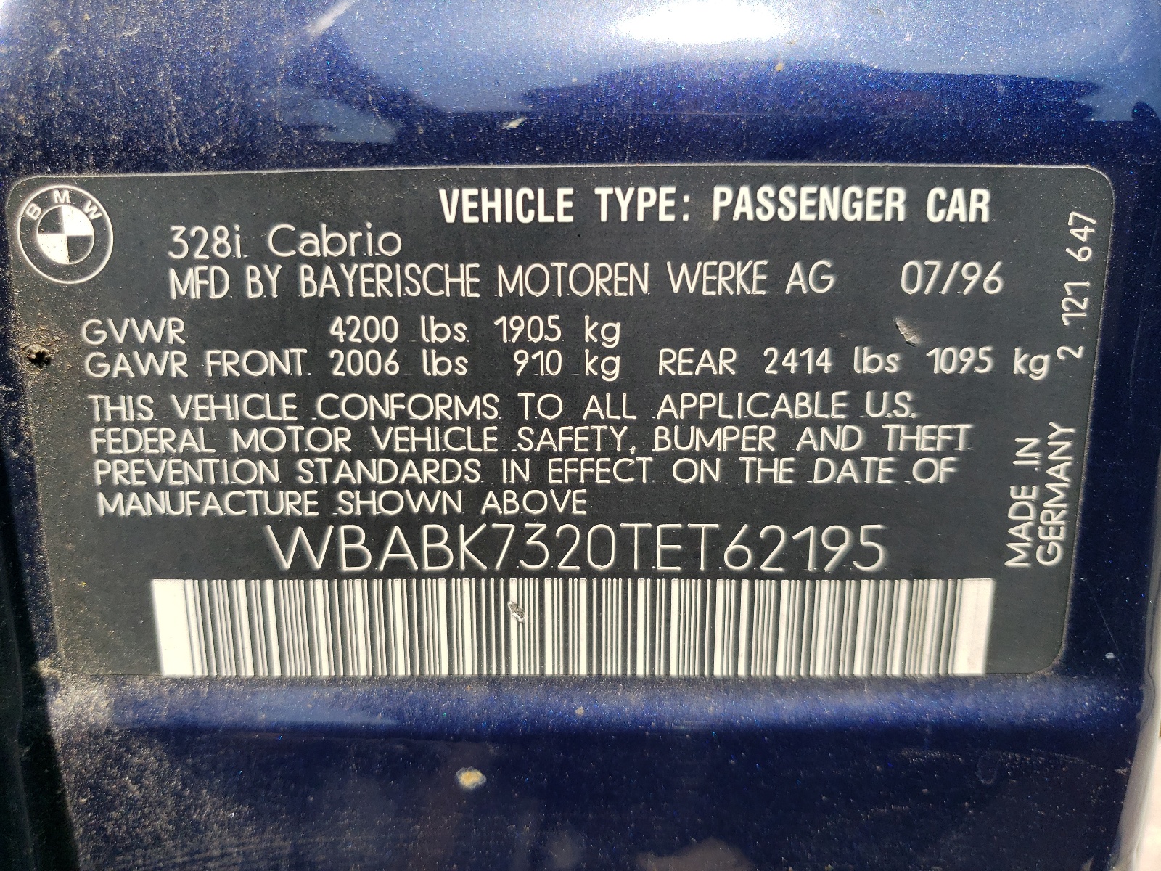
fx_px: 872
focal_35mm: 26
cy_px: 436
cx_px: 580
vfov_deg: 53.1
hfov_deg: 67.3
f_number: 1.5
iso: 50
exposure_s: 1/1667
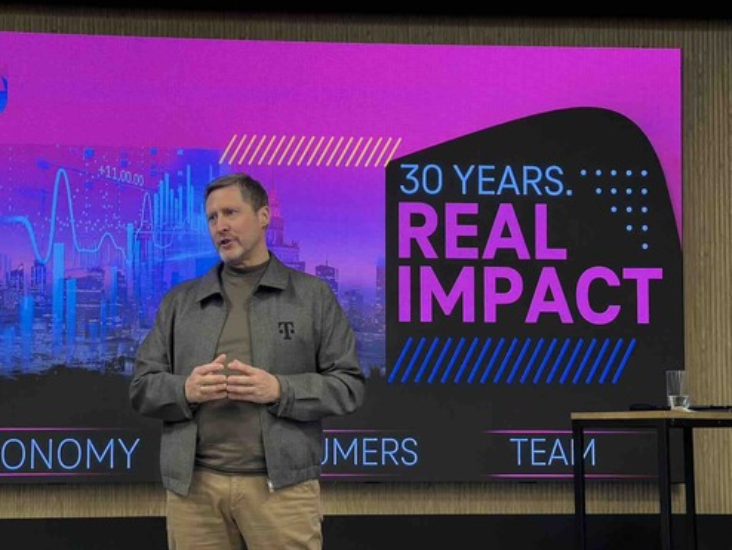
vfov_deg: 23.6
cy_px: 336
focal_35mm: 62
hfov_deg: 31.1
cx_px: 314
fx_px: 1312
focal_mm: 6.76
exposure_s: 1/100
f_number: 1.78
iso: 200
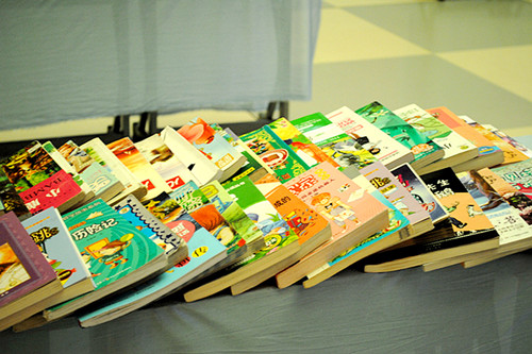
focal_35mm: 72
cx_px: 266
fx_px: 1064
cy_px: 177
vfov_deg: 18.9
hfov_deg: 28.1
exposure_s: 1/30
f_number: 5.6
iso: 360
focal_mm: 48
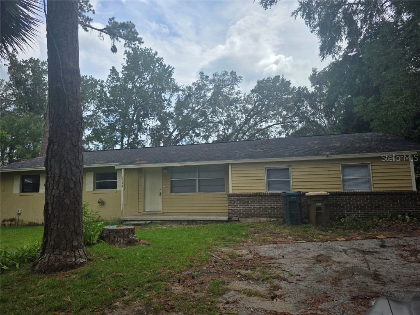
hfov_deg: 73.9
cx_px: 210
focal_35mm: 23
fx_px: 279
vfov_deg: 58.9
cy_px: 158
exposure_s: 1/5778
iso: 80
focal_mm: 6.3
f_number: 1.7
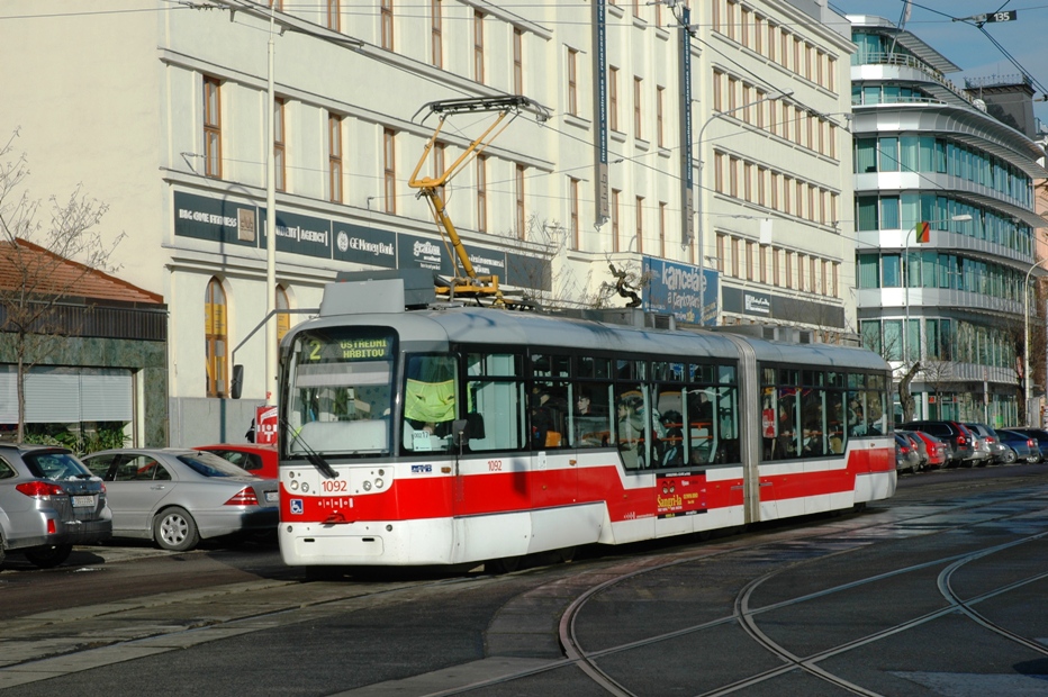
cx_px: 524
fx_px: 2269
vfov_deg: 17.5
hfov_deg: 26.0
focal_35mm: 78
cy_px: 348
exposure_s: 1/400
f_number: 10
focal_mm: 52
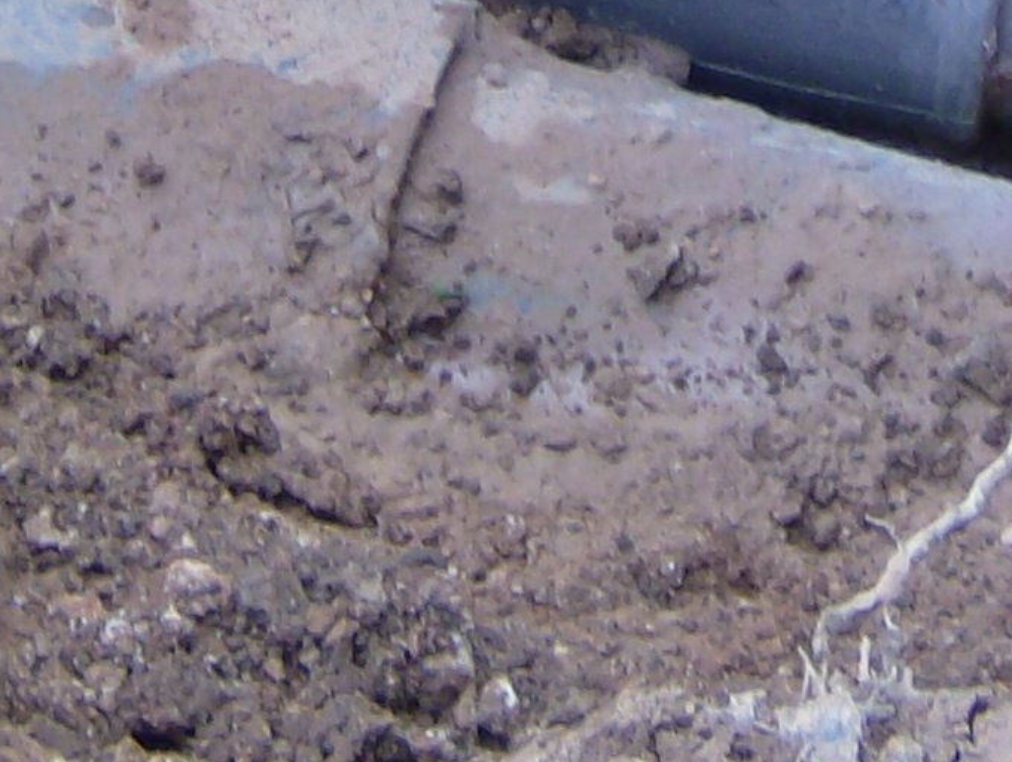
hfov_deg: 12.2
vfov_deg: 8.8
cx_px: 726
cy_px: -732
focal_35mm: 161
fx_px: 4713
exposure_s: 1/111
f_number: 2.8
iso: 100
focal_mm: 6
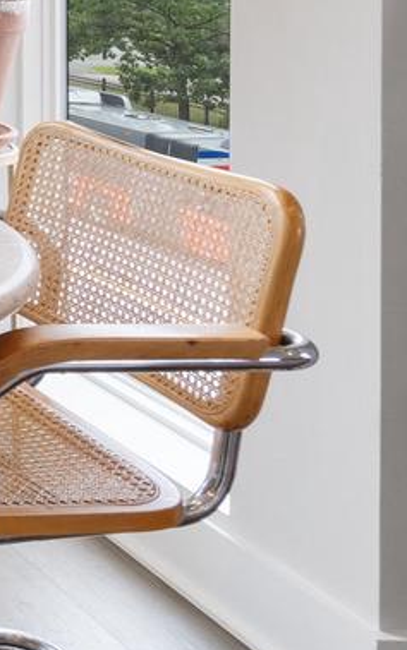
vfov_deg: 28.2
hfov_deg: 12.1
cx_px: -757
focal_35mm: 62
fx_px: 1100
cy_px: -153
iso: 500
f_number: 8
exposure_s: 1/100
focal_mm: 16
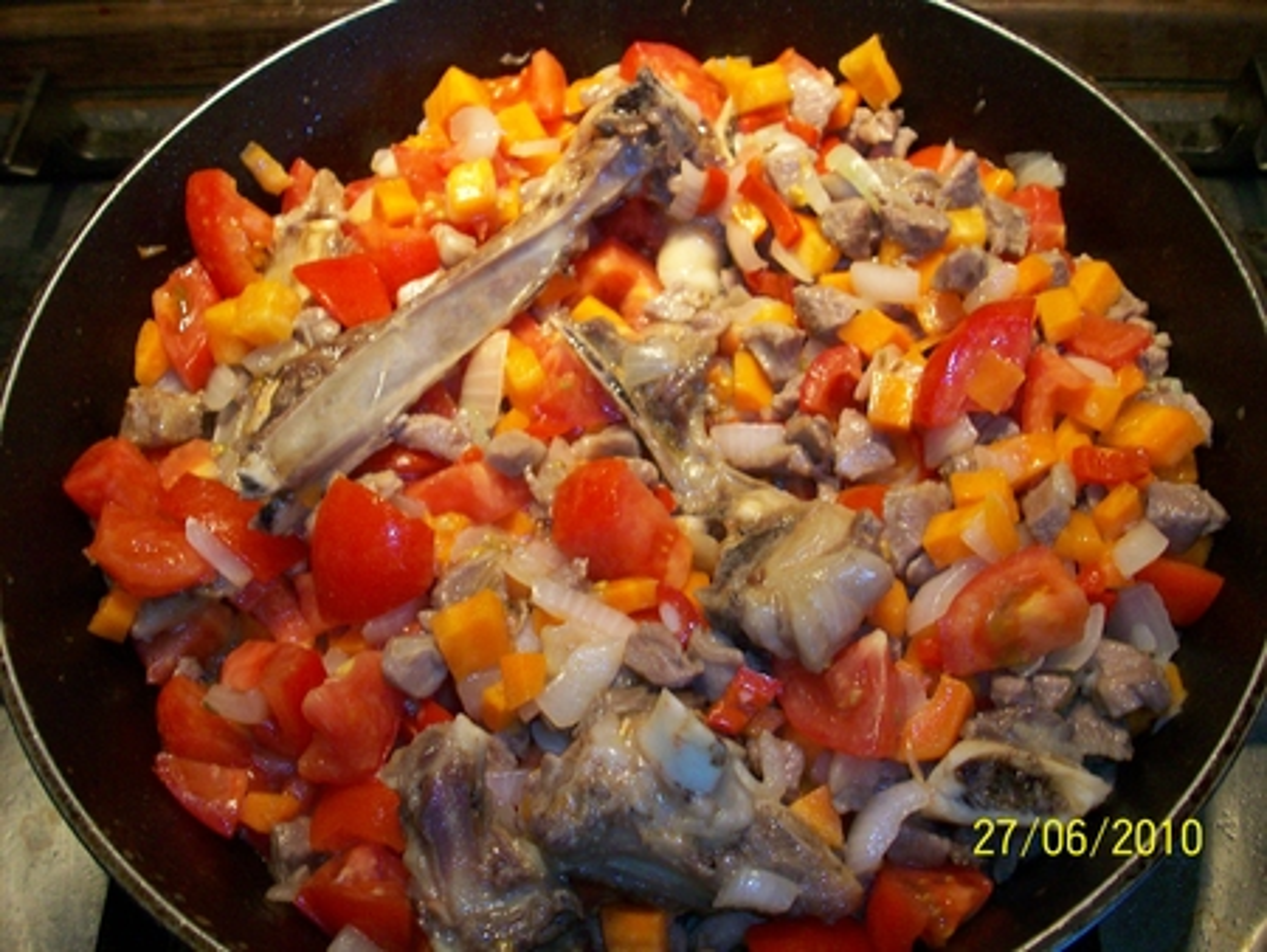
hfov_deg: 53.9
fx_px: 1245
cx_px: 634
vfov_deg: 41.8
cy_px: 476
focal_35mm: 34
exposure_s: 1/60
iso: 160
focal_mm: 5.7
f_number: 2.8
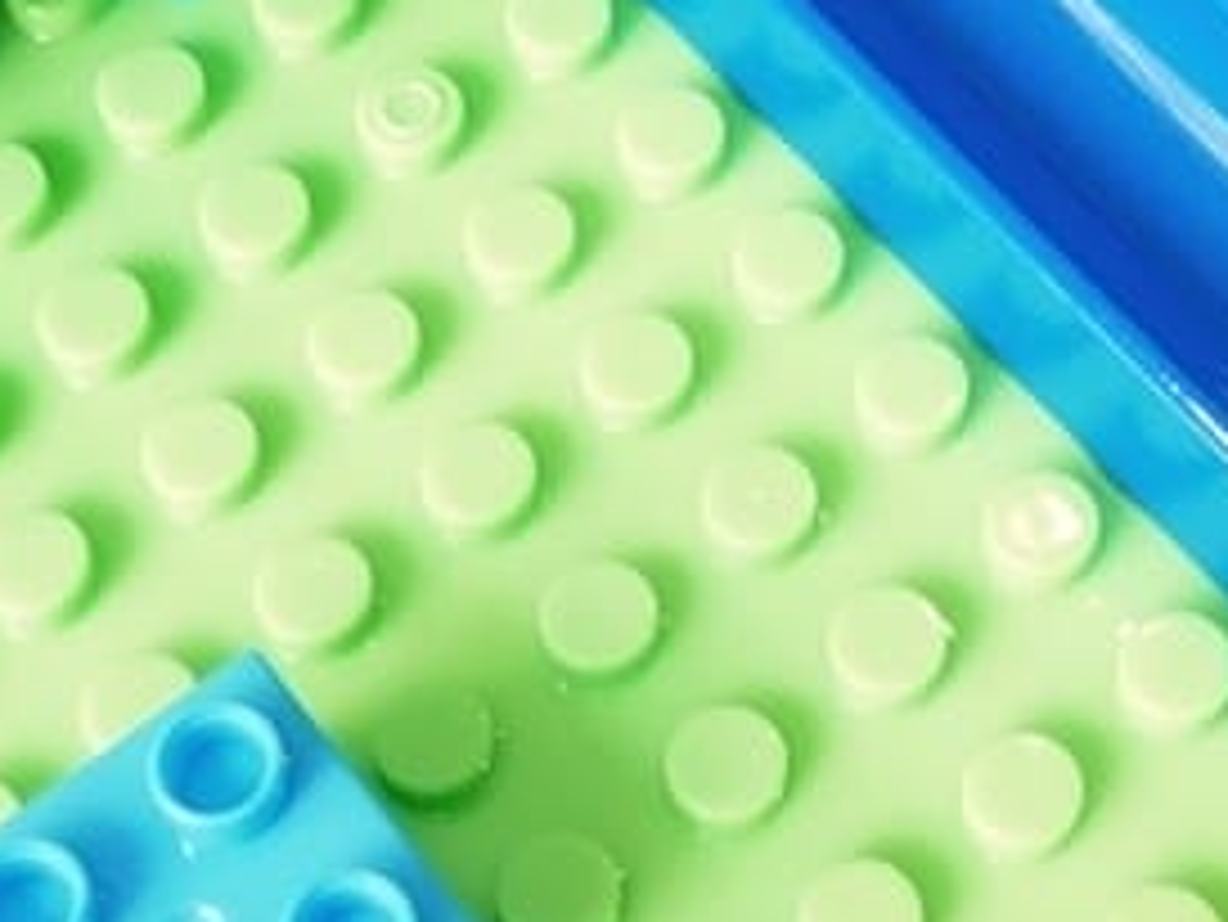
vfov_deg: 16.6
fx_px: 3123
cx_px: 909
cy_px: 142
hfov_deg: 22.1
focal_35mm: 88
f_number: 3.5
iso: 500
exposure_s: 1/60
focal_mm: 12
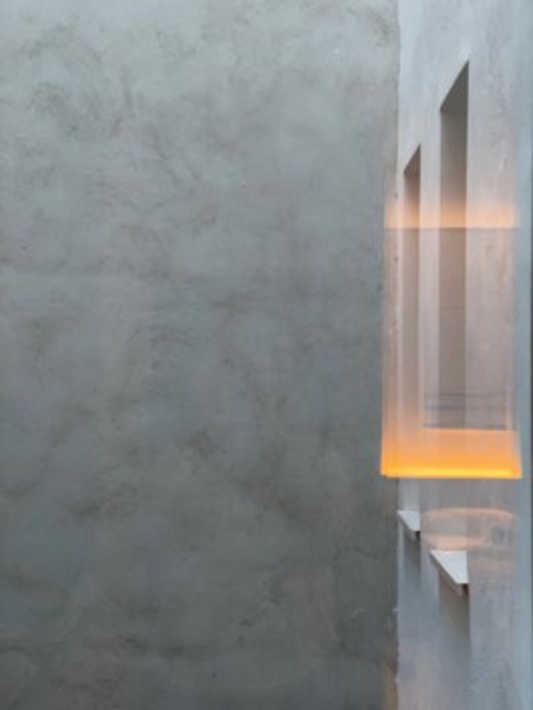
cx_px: 266
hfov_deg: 28.0
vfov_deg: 36.8
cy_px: 355
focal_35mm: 52
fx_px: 1067
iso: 125
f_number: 2
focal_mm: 6
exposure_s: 1/33
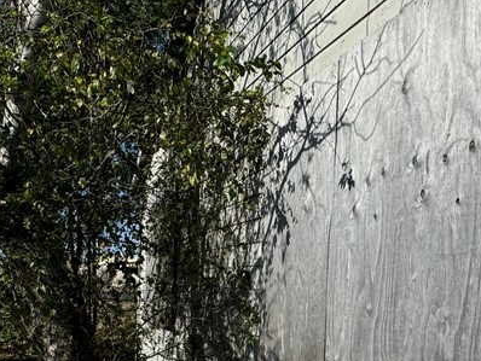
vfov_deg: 37.7
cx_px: 364
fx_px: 501
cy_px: 307
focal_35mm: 36
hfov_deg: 49.2
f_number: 2.2
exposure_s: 1/3906
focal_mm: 2.22
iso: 50
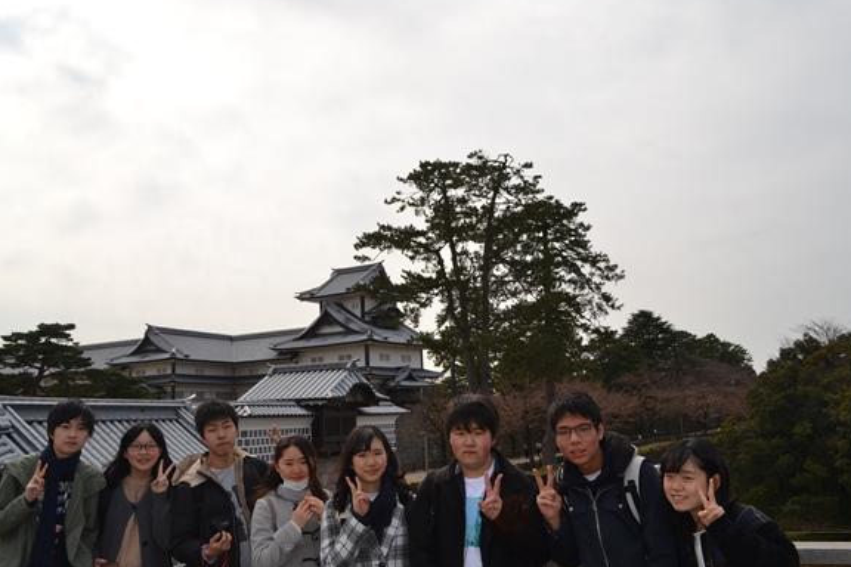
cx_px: 399
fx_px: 709
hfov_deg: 61.9
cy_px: 272
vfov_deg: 43.6
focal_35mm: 30
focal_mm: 18
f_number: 10
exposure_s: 1/200
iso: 100
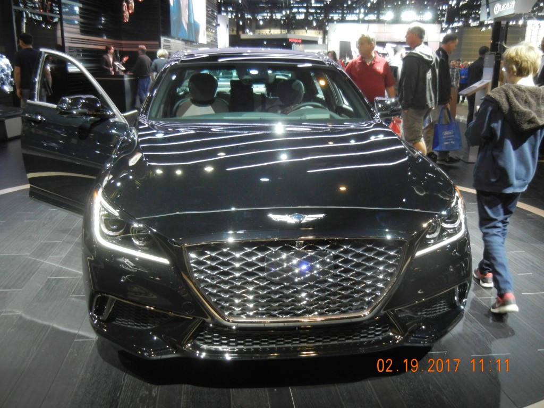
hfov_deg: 54.0
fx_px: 534
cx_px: 272
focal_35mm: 34
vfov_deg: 41.8
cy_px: 204
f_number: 3.6
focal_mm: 6.2
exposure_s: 1/58.6
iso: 640
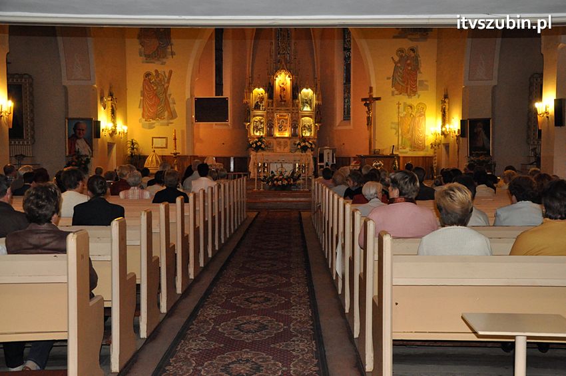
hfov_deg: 46.4
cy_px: 188
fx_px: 660
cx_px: 283
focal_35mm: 42
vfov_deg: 31.8
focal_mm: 28
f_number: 5.6
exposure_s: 1/60
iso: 2500
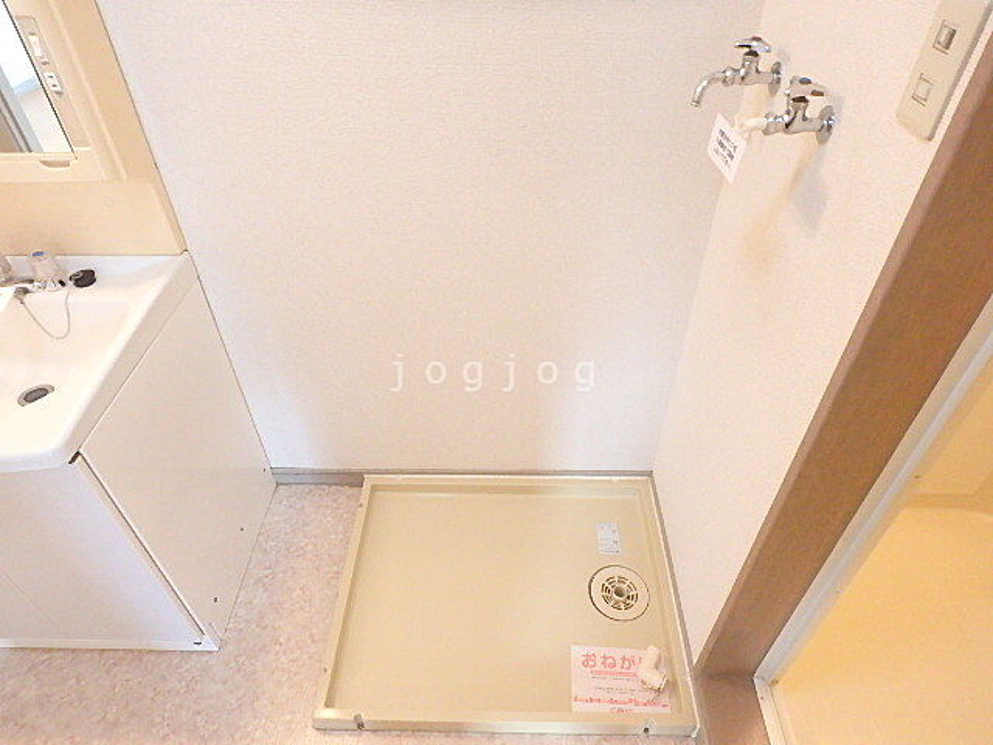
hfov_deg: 79.0
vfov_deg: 63.4
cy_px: 372
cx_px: 496
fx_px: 602
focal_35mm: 21
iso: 800
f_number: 3.5
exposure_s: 1/30
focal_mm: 3.7
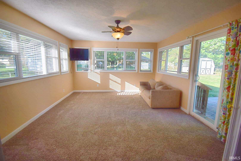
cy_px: 80
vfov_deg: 77.3
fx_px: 100
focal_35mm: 15
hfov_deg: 100.4
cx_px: 120
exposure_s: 1/200
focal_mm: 10
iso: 200
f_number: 4.5
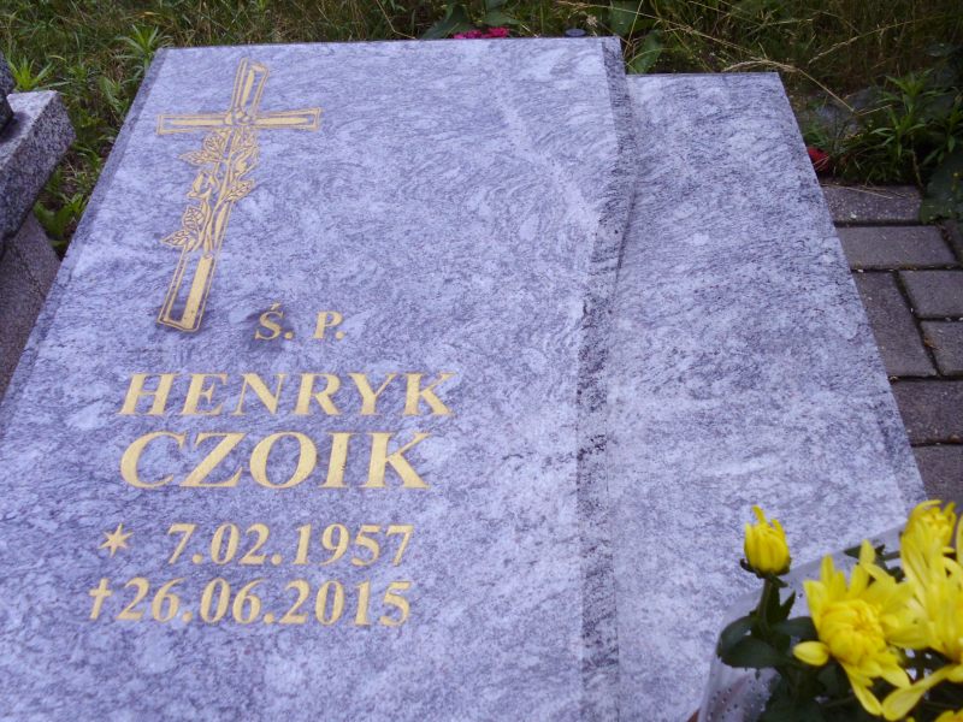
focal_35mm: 28
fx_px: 779
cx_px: 482
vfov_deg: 49.7
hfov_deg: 63.4
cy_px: 361
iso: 200
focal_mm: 5
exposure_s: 1/250
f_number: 9.1
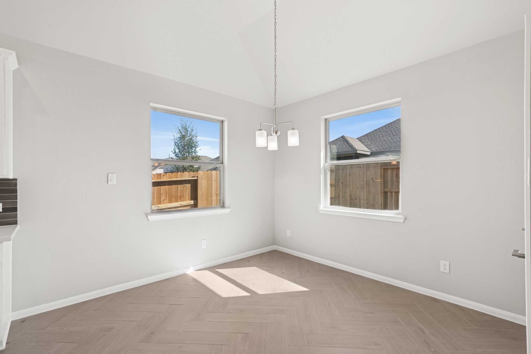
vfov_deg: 73.8
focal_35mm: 16
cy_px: 177
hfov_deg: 96.7
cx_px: 266
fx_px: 236
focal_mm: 16
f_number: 9
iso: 100
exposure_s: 1/25
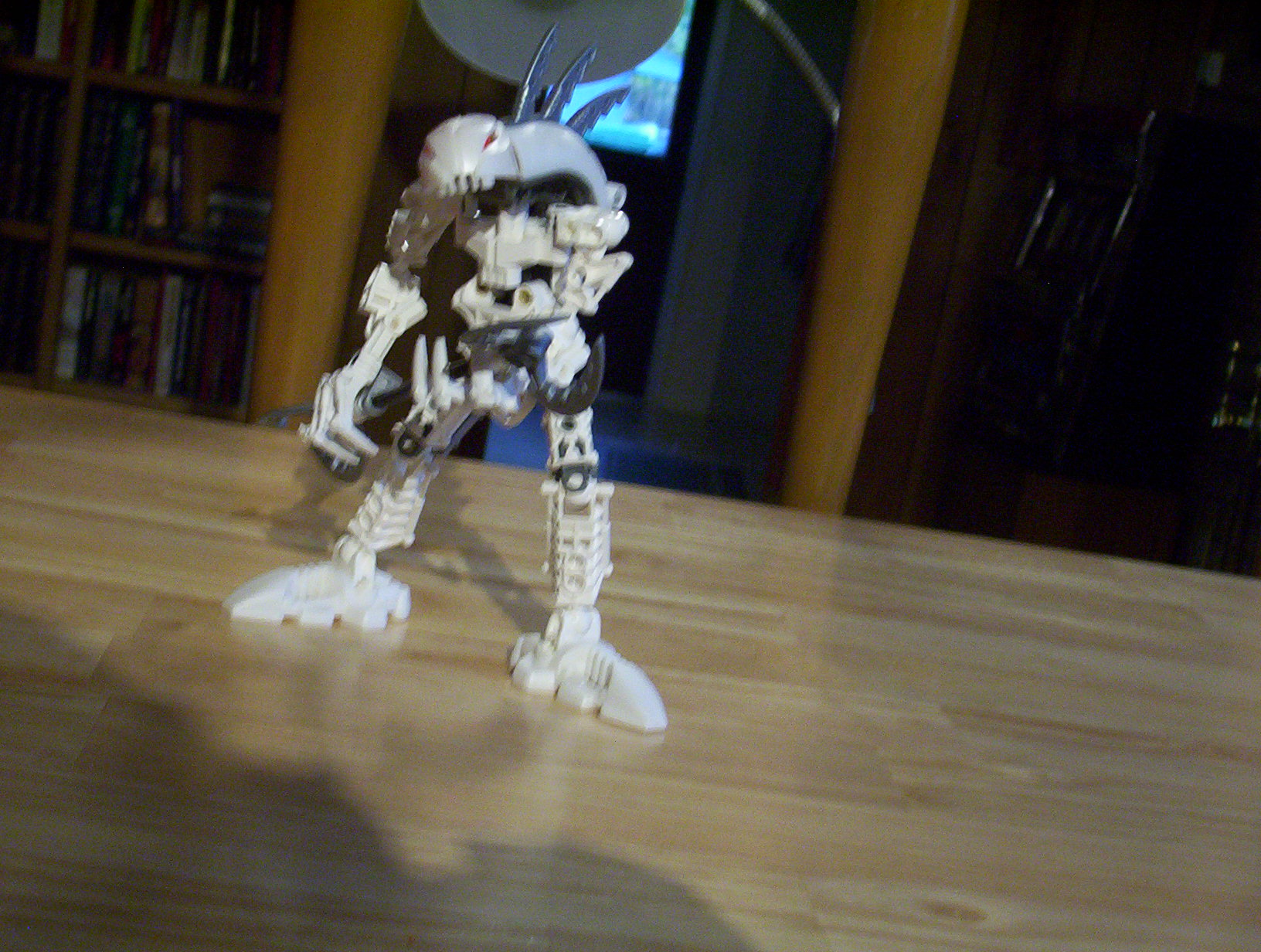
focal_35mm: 66
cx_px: 630
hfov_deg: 29.3
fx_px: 2410
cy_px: 476
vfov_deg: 22.3
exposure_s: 1/22.3
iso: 200
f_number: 3.26
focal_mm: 8.74
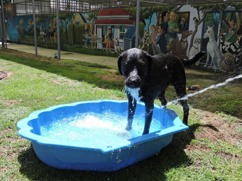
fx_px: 245
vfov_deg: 40.7
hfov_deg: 52.6
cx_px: 121
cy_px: 90
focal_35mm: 35
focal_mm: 6.3
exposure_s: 1/500
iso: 100
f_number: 3.8
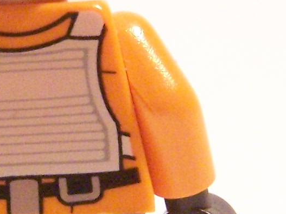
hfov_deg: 3.5
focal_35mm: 572
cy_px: 138
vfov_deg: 2.6
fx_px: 4725
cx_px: 40
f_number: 3.2
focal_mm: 19.4
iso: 400
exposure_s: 1/60
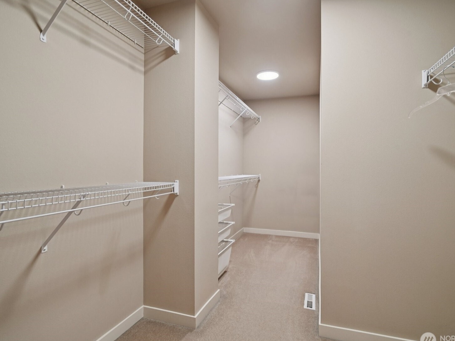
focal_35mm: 18
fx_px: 237
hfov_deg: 87.7
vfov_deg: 71.6
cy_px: 175
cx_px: 230
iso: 1600
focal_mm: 16
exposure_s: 1/25
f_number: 8
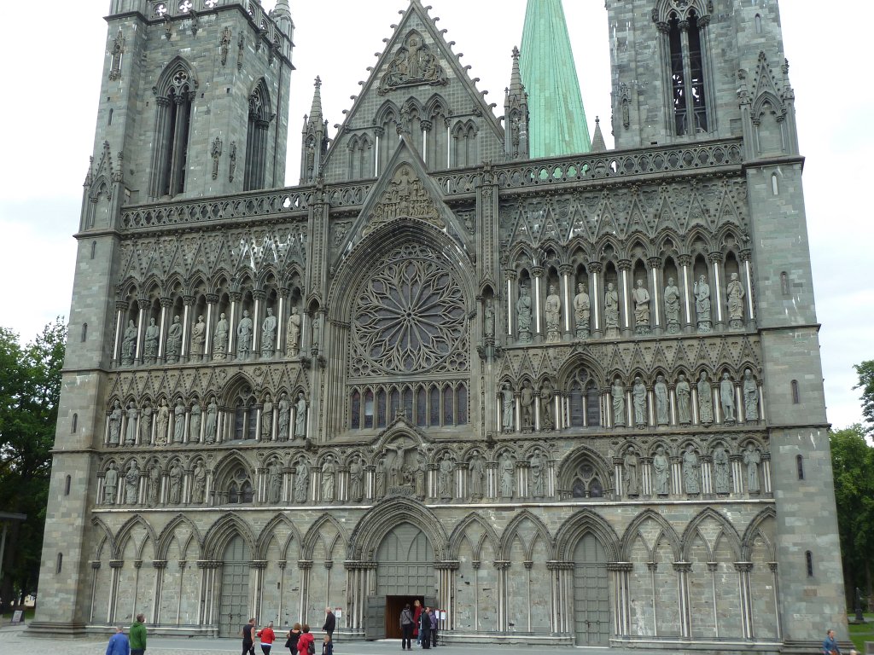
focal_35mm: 37
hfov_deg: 50.1
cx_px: 437
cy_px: 328
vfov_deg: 38.7
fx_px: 934
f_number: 4
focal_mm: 6.1
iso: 80
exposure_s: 1/160
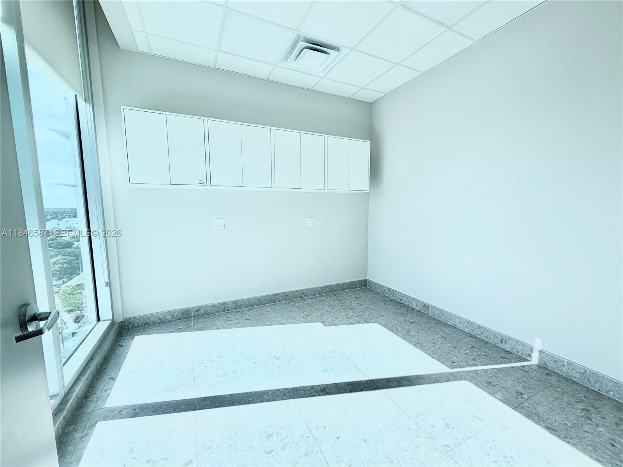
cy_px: 234
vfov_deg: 85.7
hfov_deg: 102.1
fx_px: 252
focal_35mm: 14
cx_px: 312
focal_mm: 2.22
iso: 40
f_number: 2.2
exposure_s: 1/531
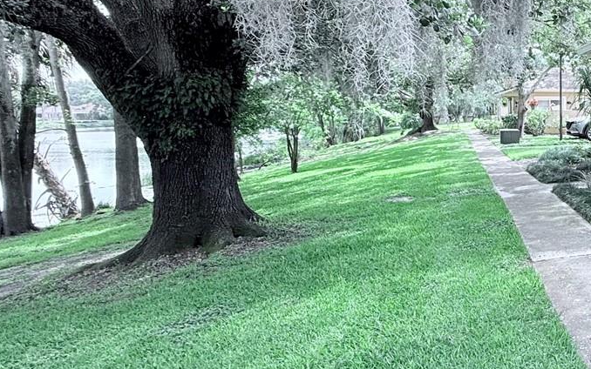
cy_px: 147
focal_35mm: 35
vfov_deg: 36.2
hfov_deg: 43.9
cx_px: 635
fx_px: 564
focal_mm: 2.22
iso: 64
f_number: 2.2
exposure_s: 1/146
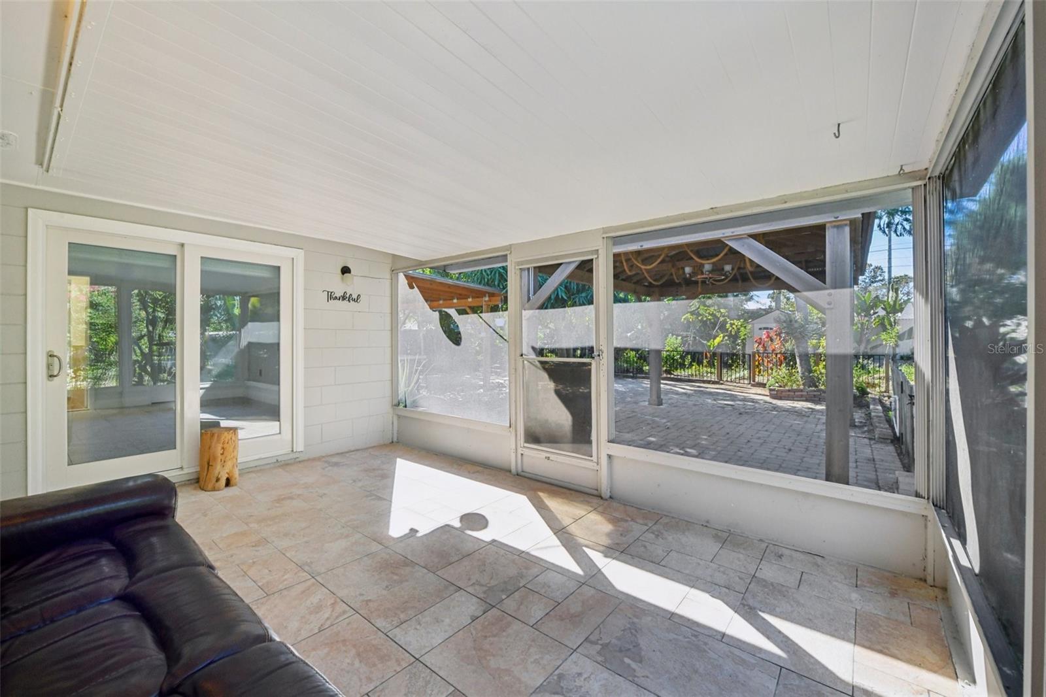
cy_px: 348
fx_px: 407
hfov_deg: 104.3
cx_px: 523
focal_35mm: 14
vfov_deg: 81.2
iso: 400
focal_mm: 14
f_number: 8
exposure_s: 1/100
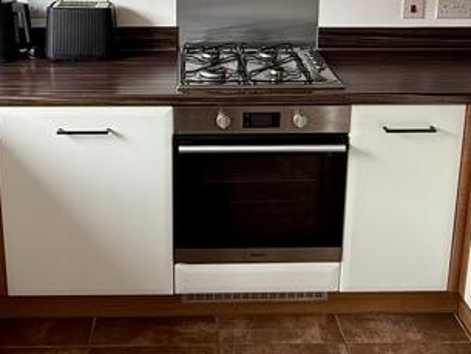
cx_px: 205
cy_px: 34
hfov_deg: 40.3
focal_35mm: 47
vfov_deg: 29.6
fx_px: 640
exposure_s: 1/99
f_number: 2.2
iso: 125
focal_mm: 2.22
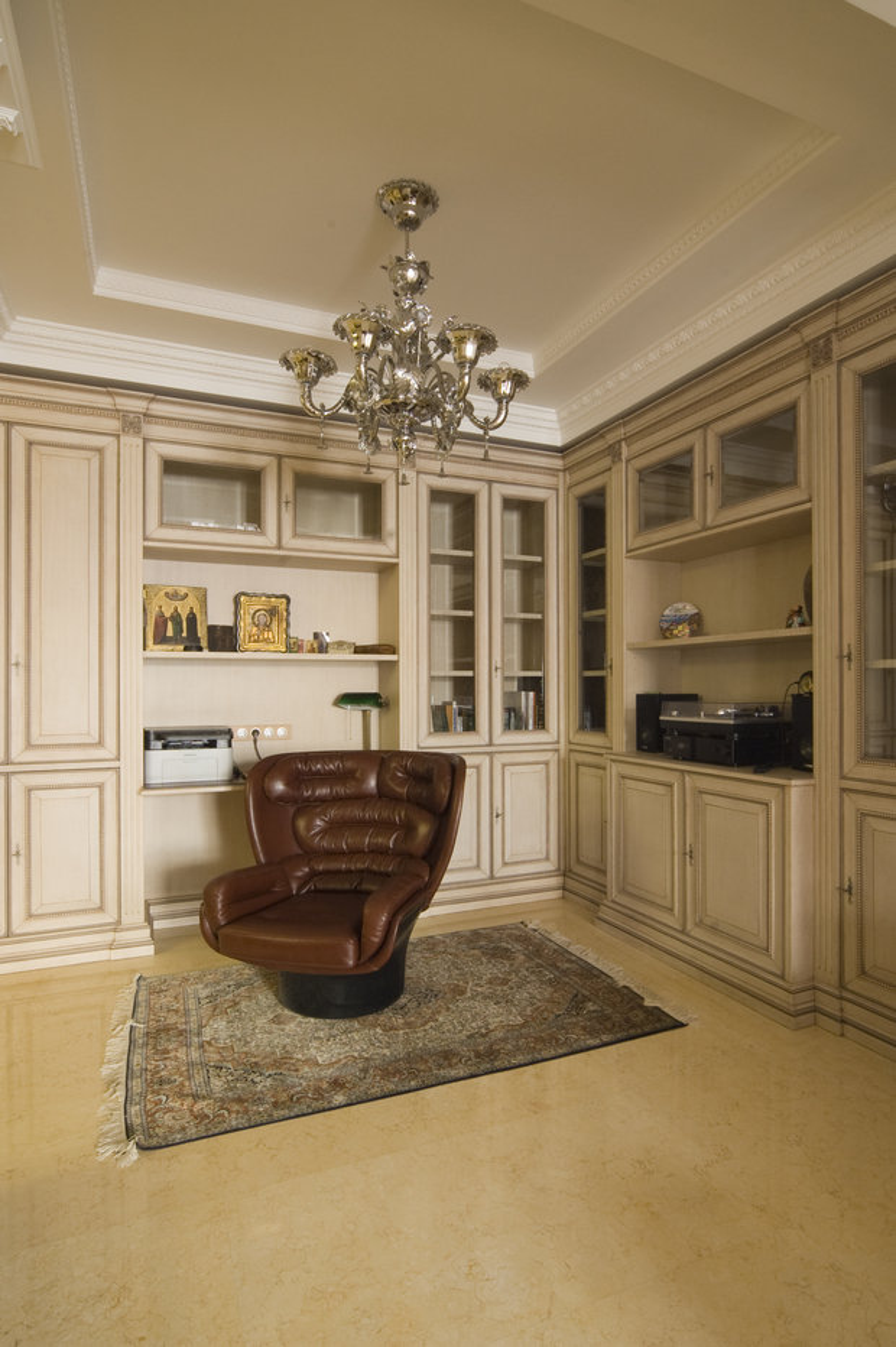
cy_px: 674
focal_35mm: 18
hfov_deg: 67.3
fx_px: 673
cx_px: 448
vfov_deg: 90.0
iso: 200
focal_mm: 12
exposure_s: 6
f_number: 13
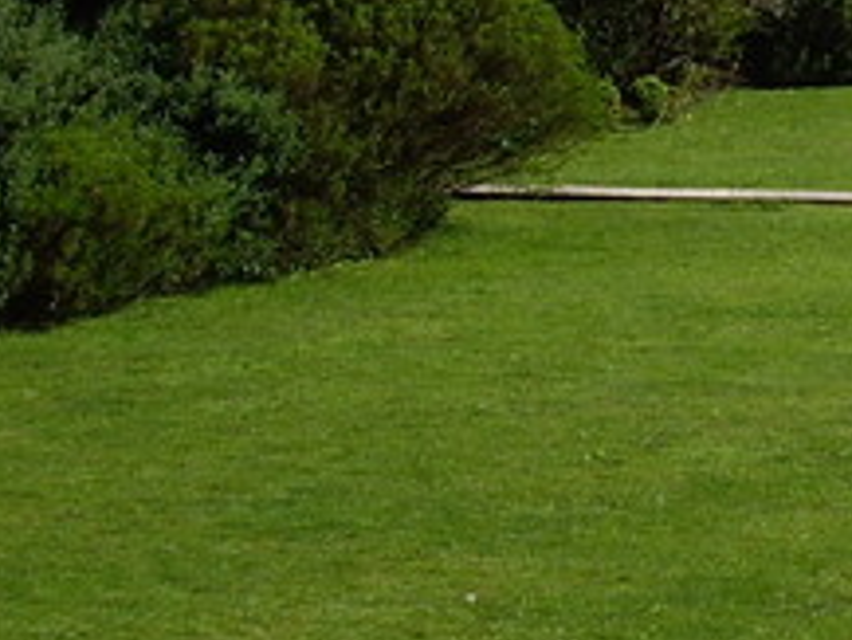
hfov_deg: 8.3
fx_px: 5516
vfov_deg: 6.6
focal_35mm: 224
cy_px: 177
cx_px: 1798
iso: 64
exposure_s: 1/160
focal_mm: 7.9
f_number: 8
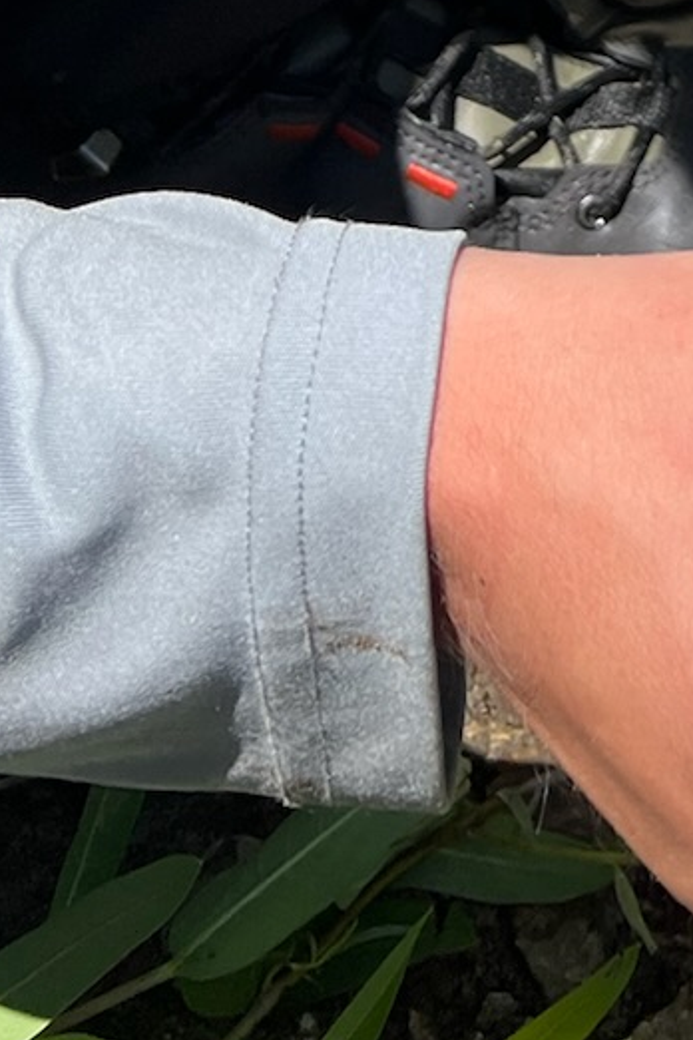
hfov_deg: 12.3
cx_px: 1059
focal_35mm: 106
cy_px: -871
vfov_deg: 16.1
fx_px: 3061
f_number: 1.5
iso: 50
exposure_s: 1/3257
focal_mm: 5.7
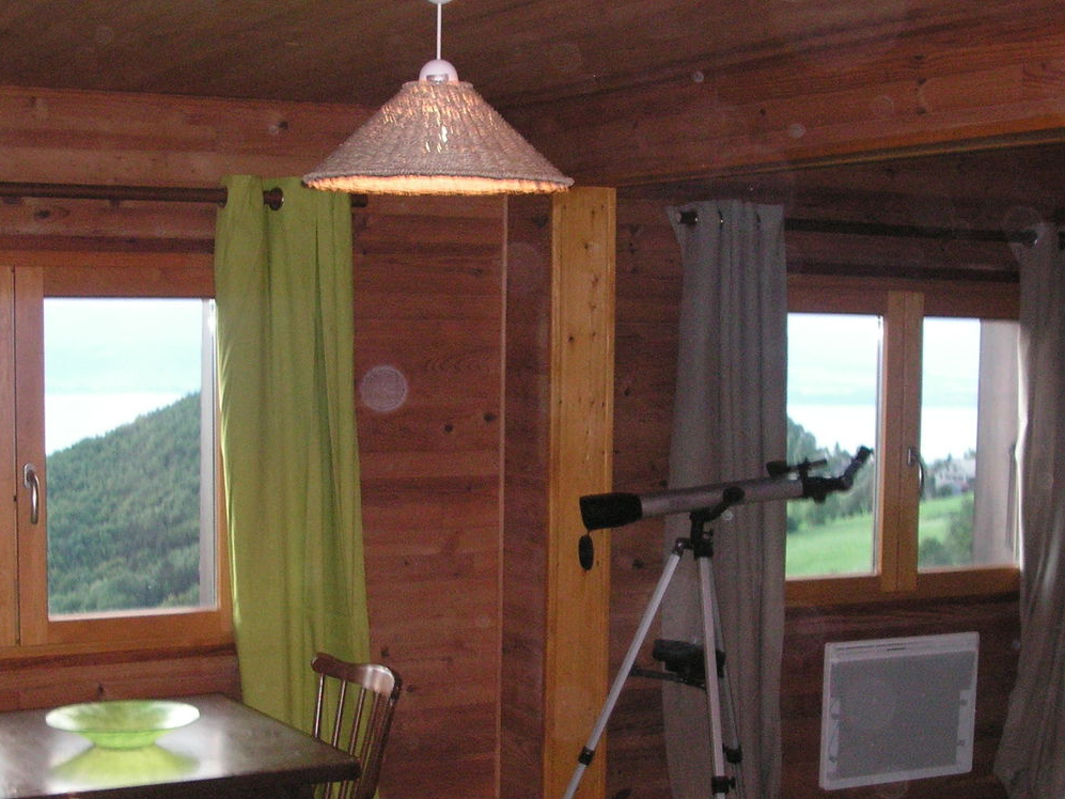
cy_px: 582
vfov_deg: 23.8
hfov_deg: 31.7
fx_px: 1877
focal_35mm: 61
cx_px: 550
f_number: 3.3
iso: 160
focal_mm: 6.3
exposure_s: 1/45
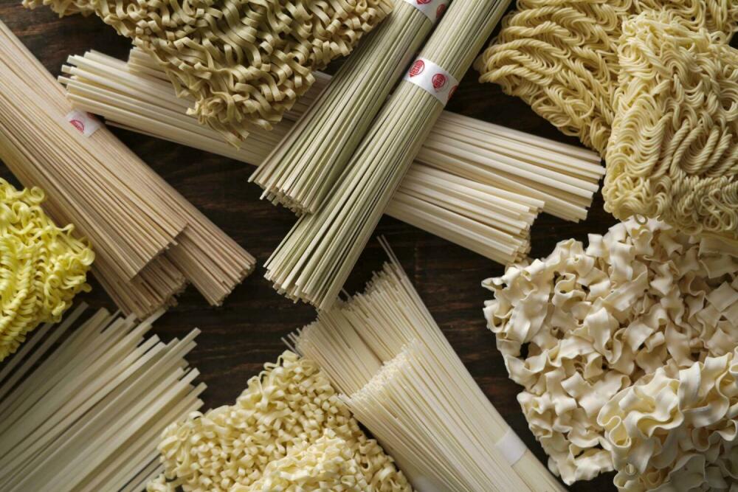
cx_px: 369
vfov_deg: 22.3
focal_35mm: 61
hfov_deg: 32.9
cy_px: 246
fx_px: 1251
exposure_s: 1/200
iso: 50
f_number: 5
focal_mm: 61
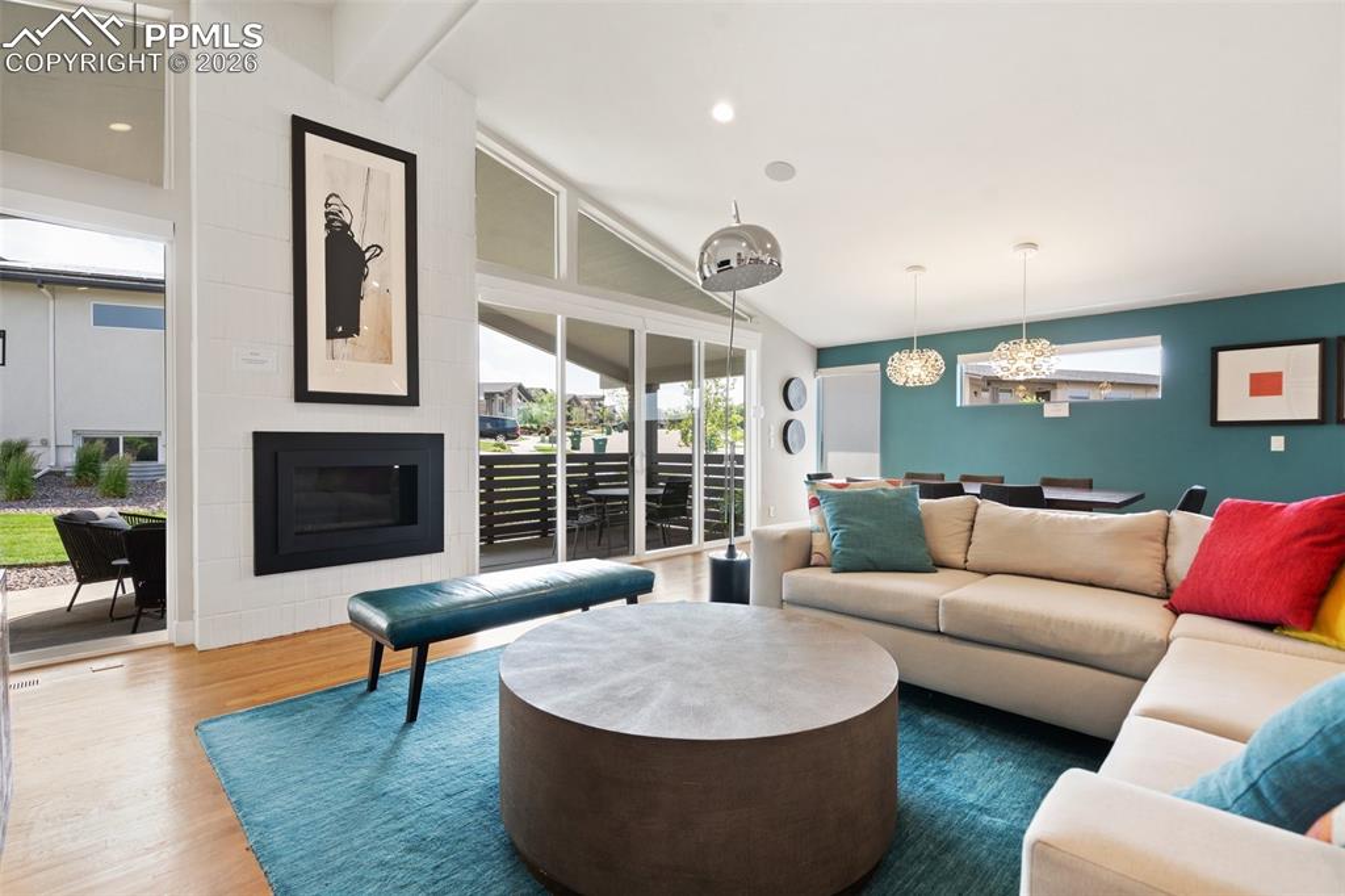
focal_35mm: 16
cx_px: 672
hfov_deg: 96.8
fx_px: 598
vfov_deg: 73.7
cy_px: 448
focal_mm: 16
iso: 100
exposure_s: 1/2
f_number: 6.7
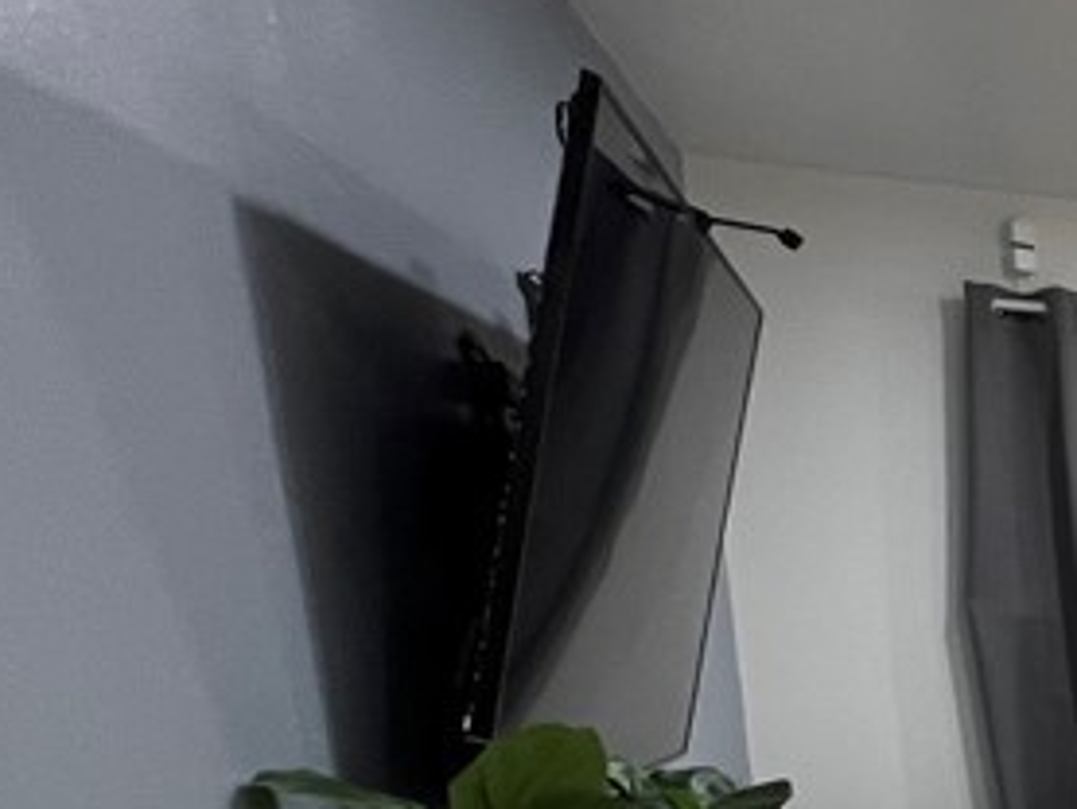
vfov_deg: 27.8
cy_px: 879
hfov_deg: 22.9
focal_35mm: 48
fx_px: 1494
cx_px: 1905
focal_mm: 1.57
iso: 200
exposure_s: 1/60
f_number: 1.8
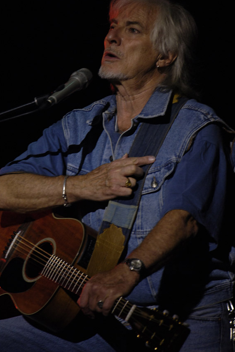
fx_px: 4034
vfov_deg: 5.0
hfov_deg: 3.3
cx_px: 122
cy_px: 153
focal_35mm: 412
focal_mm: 240
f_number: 5.6
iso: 640
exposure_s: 1/80
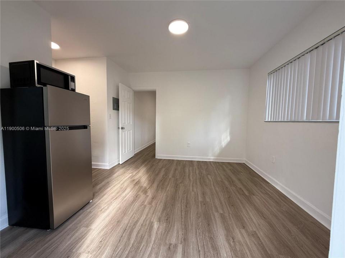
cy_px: 129
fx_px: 140
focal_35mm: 14
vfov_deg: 85.7
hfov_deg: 102.1
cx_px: 172
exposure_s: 1/99
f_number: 2.2
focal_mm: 2.22
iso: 80
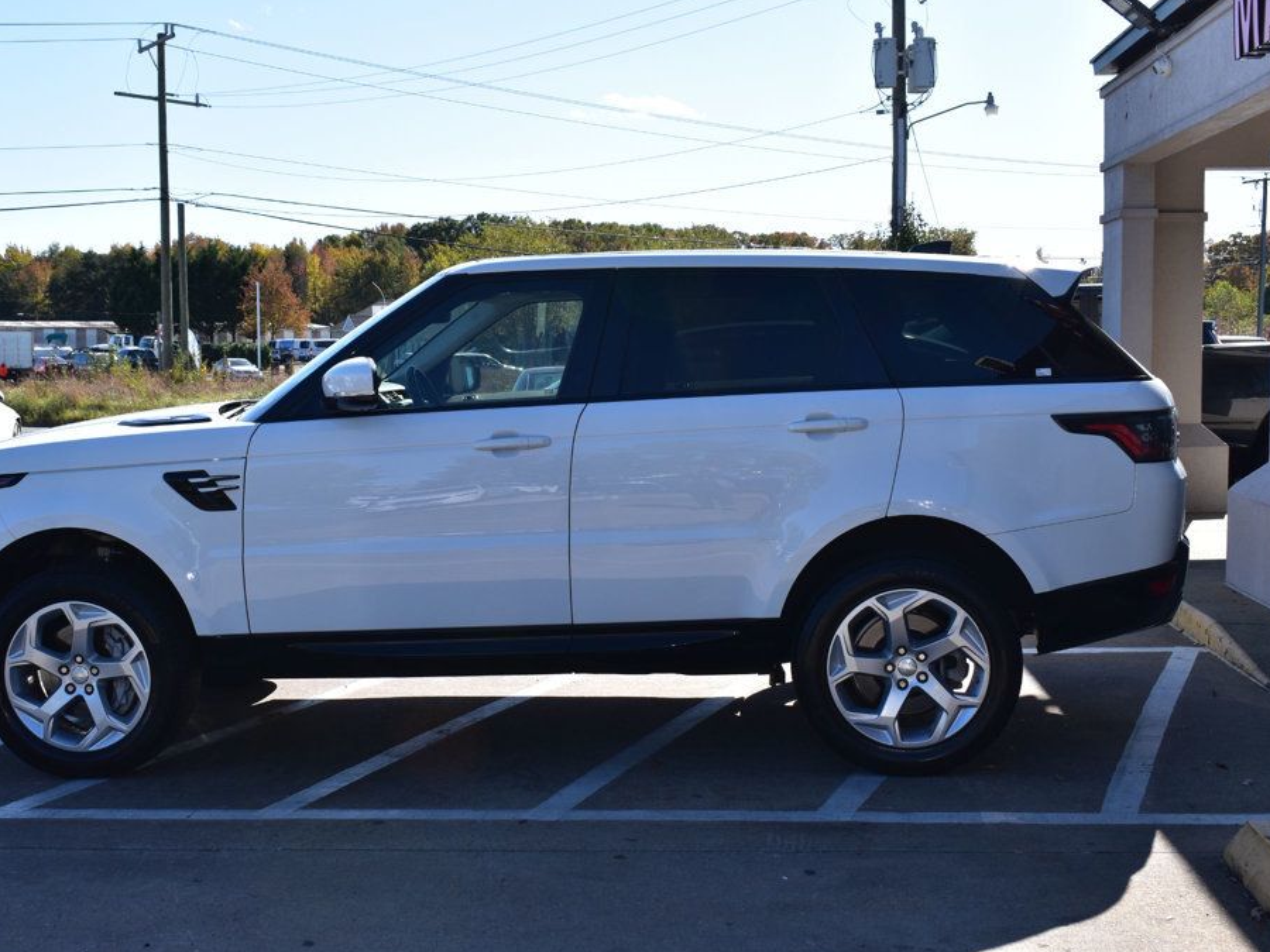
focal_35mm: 48
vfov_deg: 30.5
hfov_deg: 39.9
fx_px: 1744
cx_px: 562
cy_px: 477
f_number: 11
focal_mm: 29
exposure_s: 1/400
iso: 400
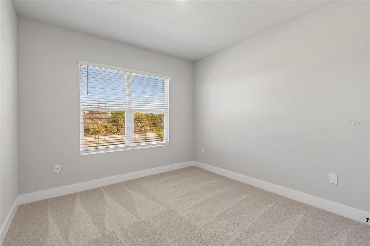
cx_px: 185
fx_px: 154
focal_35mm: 15
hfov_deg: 100.4
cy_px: 123
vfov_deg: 77.3
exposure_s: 1/15
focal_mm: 10
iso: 100
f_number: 7.1
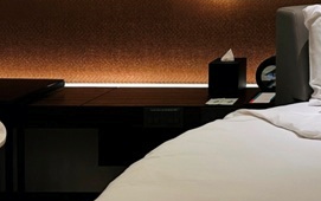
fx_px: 657
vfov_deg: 16.4
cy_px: -71
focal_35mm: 75
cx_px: 445
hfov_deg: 23.4
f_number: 1.78
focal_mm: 6.86
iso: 125
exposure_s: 1/100
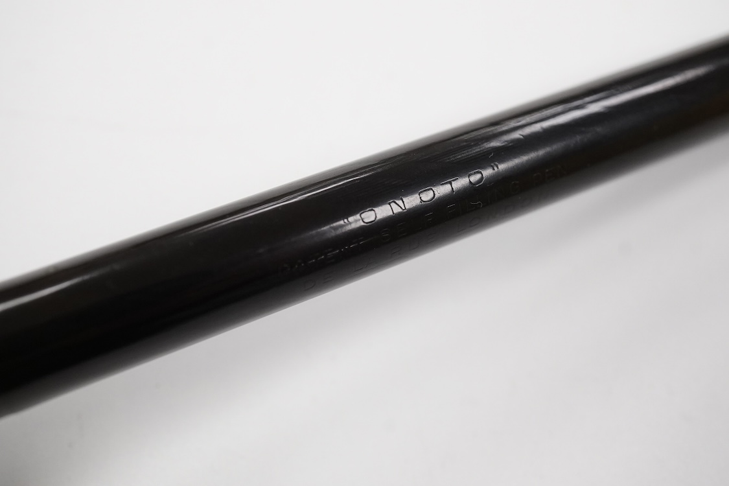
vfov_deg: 29.9
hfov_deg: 43.6
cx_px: 364
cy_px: 243
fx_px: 911
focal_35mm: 45
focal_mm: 30
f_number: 10
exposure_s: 1/200
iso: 2500
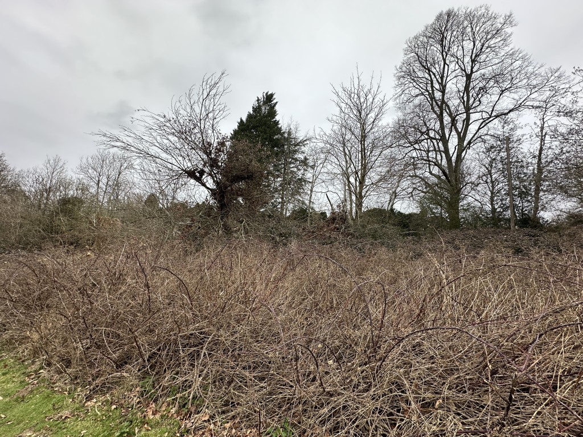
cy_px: 218
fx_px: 236
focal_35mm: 14
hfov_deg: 102.1
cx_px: 292
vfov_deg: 85.7
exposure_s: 1/355
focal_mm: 2.22
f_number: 2.2
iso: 40
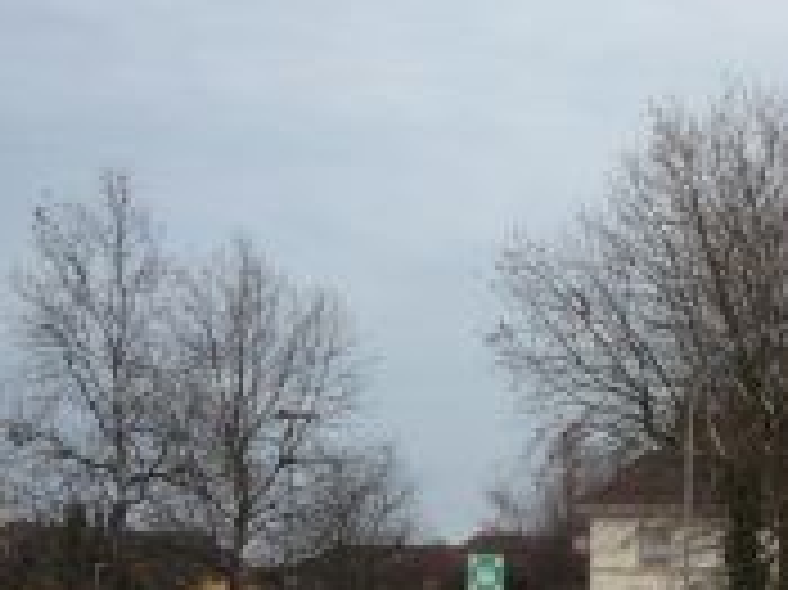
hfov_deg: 21.5
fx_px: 2002
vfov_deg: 16.6
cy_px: 509
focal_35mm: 88
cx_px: 783
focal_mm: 5.2
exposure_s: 1/125
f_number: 4
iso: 100
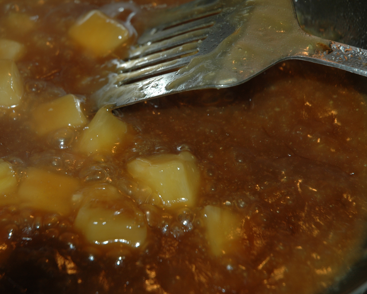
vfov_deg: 11.8
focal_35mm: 131
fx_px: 1423
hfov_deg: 14.7
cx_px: 126
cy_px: 145
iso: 200
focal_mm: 70
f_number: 4.5
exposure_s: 1/60
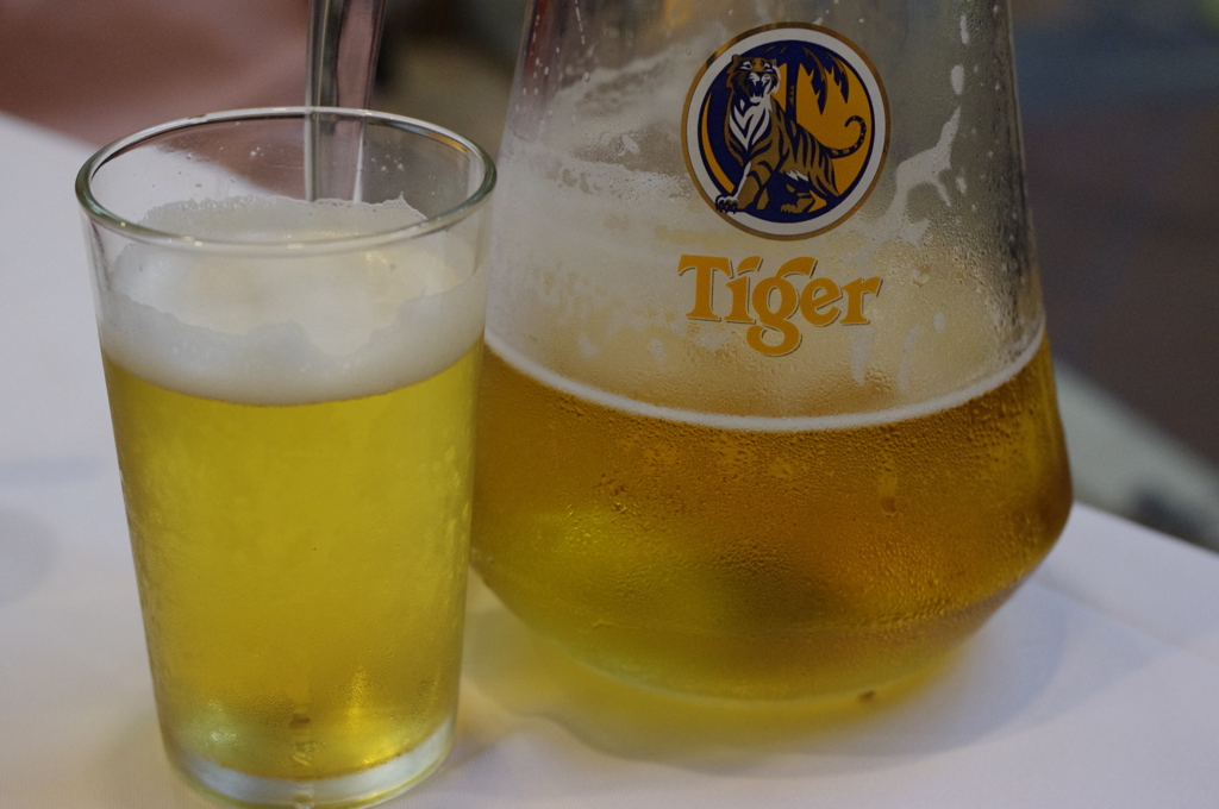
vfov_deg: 22.6
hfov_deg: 33.4
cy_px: 404
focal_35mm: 60
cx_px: 610
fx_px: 2029
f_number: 4.5
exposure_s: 1/80
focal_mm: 40
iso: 1600
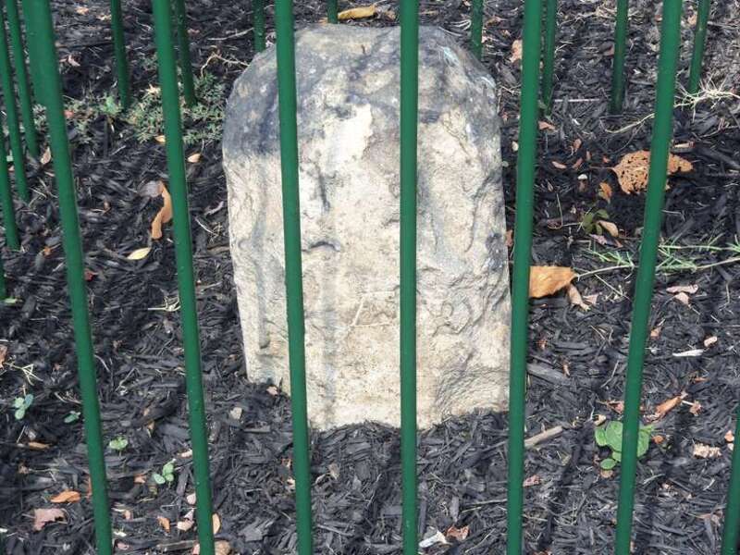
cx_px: 370
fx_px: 2159
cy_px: 278
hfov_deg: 19.4
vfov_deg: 14.6
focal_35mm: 101
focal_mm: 17.9
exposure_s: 1/125
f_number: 5.3
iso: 80
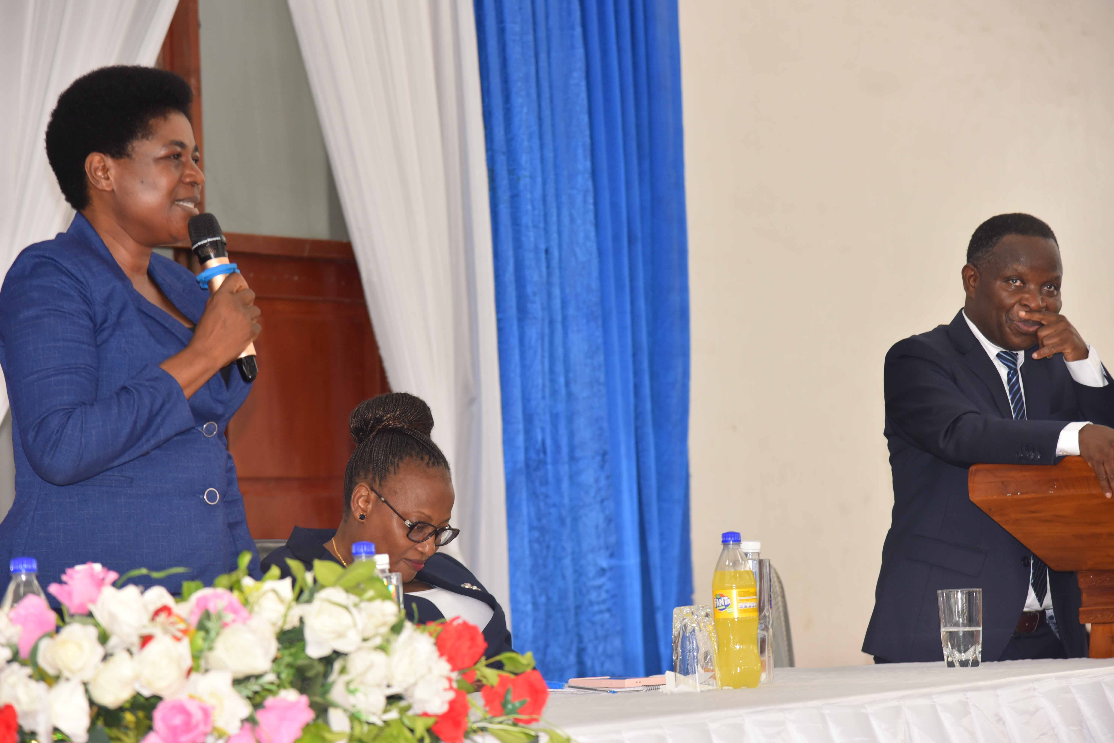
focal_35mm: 106
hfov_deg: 19.3
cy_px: 372
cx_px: 559
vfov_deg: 12.9
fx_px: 3280
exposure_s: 1/80
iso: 800
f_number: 4.5
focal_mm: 105
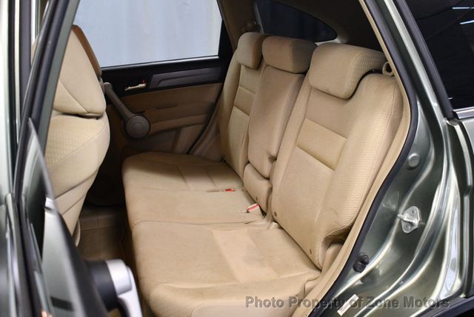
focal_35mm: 36
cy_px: 158
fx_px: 474
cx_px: 237
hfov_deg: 53.1
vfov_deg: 36.9
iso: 2500
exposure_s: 1/125
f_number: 3.5
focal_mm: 18
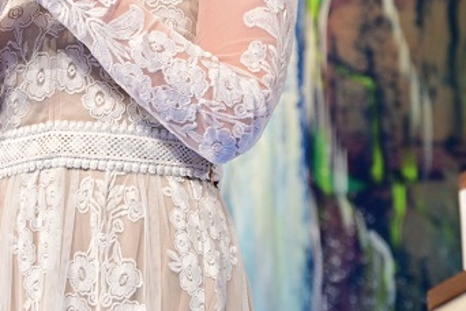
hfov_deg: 6.8
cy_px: 20
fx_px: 3922
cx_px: 78
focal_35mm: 303
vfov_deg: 4.5
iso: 1250
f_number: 6.3
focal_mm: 115
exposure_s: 1/200
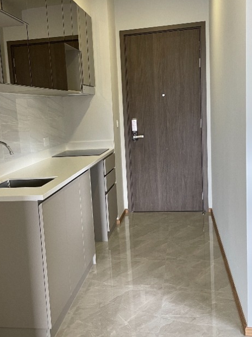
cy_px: 171
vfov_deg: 44.8
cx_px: 100
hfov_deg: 34.2
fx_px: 408
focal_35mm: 42
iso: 125
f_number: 1.6
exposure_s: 1/71
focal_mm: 4.2
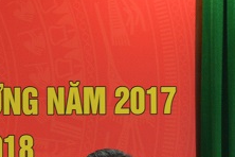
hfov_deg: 6.8
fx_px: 1937
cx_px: -175
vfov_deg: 4.6
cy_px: 193
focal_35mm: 297
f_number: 5.6
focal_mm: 55
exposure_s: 1/25
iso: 1600
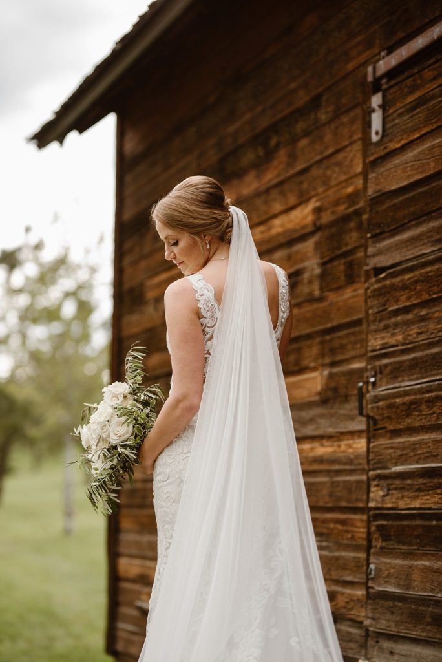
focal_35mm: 85
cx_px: 221
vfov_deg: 23.9
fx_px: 1563
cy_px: 331
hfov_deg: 16.1
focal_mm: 85
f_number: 2
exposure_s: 1/320
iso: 100
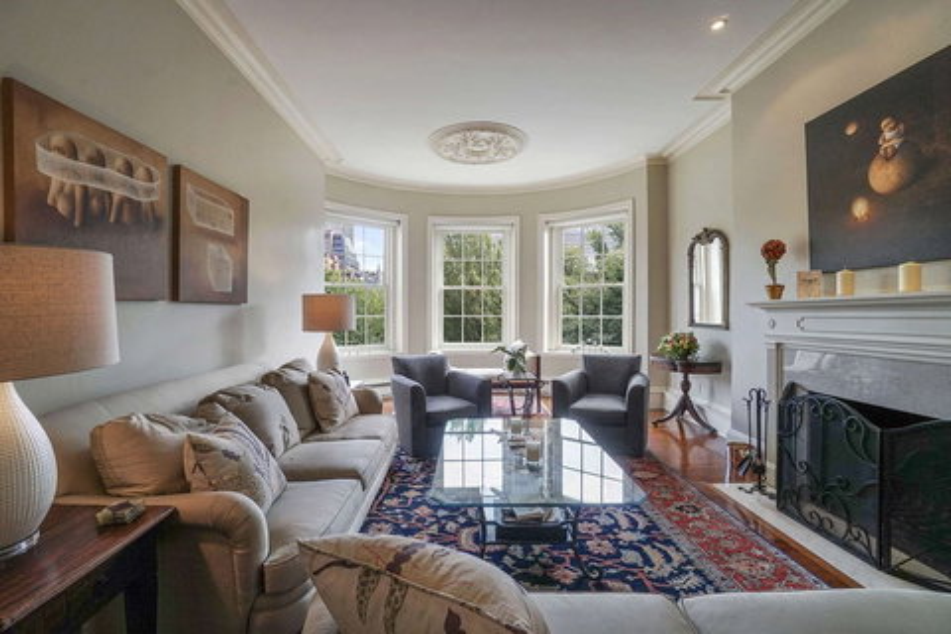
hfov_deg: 100.4
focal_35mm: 15
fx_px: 396
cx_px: 476
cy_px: 317
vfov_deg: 77.3
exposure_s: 1/15
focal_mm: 10
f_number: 11
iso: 320
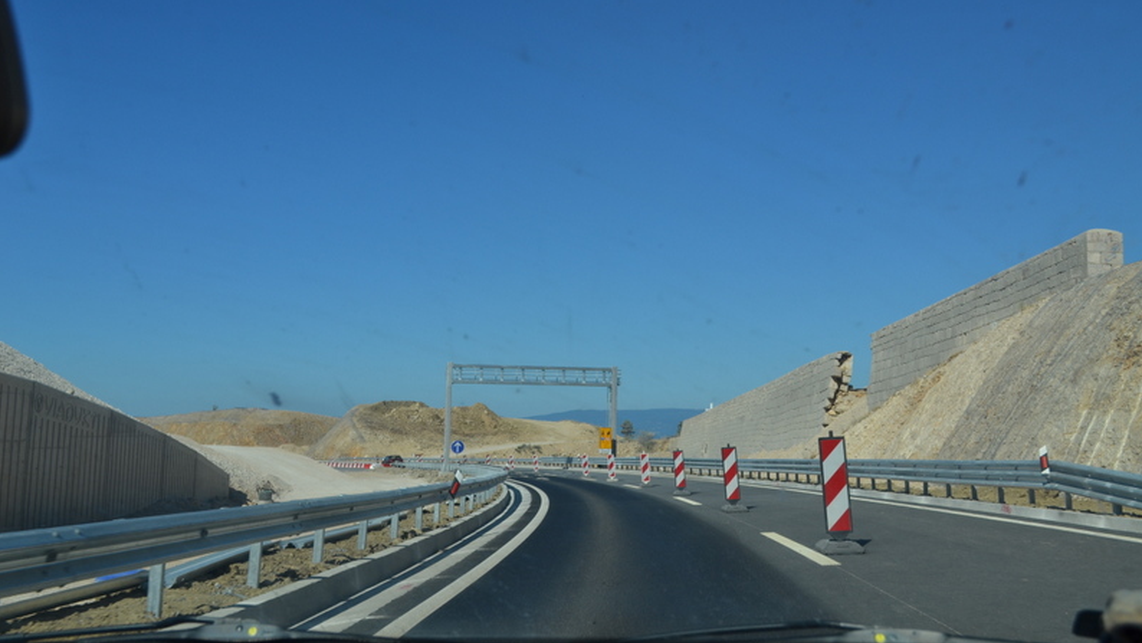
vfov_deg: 31.1
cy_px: 265
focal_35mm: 38
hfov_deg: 52.8
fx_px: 1151
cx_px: 572
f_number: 7.1
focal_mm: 24
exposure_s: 1/400
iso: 100
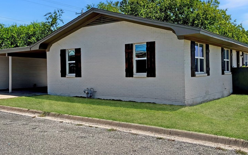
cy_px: 70
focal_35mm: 39
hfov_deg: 50.4
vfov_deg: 32.7
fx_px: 264
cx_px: 128
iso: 50
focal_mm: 5.7
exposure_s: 1/2994
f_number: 1.5
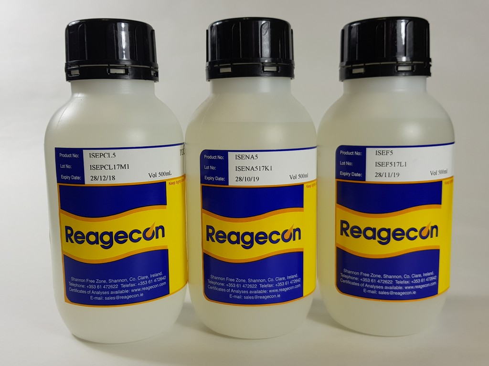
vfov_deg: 53.1
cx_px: 244
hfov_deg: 67.3
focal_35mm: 26
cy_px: 183
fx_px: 367
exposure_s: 1/212
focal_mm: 4.2
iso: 40
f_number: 1.7
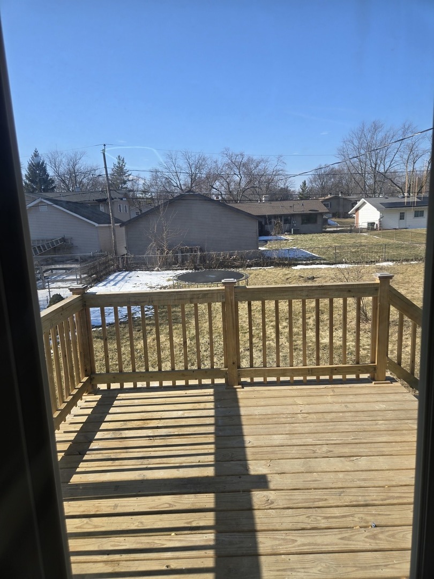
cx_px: 217
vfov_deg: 73.9
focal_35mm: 23
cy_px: 290
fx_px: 384
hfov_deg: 58.9
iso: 25
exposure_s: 1/1033
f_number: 1.8
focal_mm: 5.4
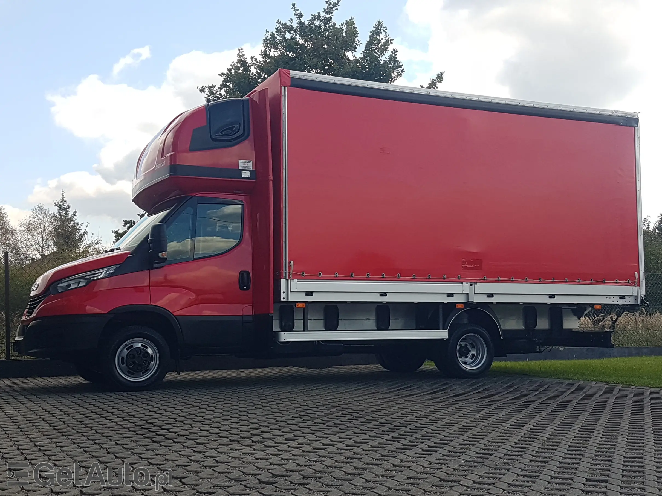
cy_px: 248
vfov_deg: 53.1
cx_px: 331
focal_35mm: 26
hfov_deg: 67.3
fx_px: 497
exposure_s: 1/1004
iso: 40
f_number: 1.7
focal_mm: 4.2
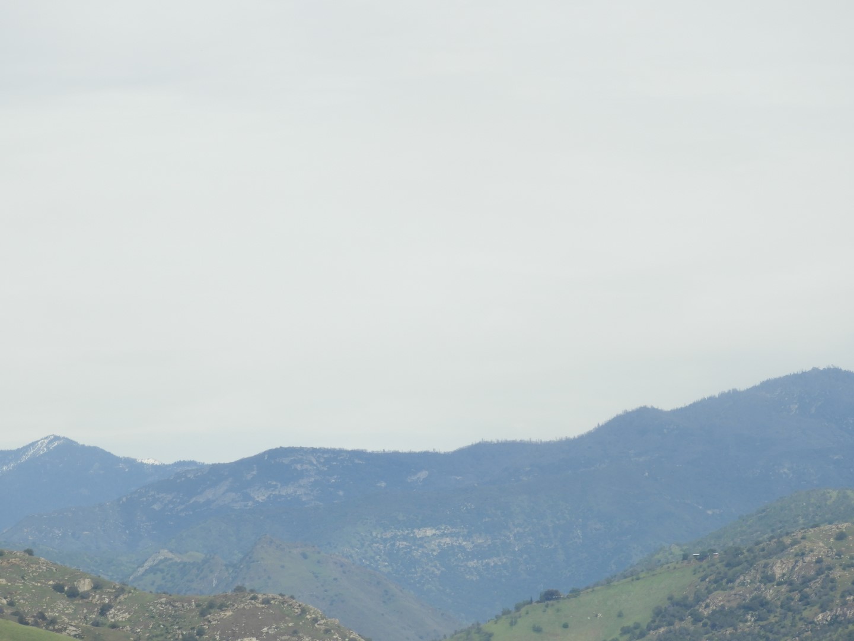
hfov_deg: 15.8
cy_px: 320
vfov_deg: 11.9
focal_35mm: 125
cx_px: 427
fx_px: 3084
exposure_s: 1/800
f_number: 5
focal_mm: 22.4
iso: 100
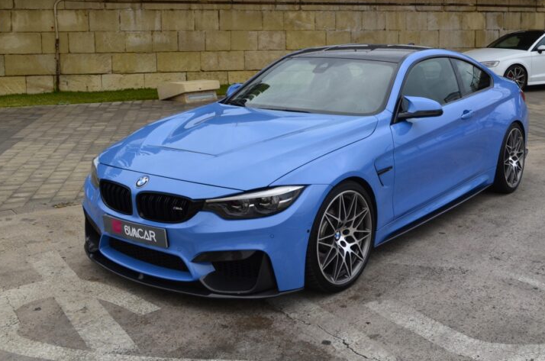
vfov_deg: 30.7
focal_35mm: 43
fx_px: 650
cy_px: 107
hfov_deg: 45.4
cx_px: 311
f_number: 10
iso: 220
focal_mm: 20
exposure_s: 1/60
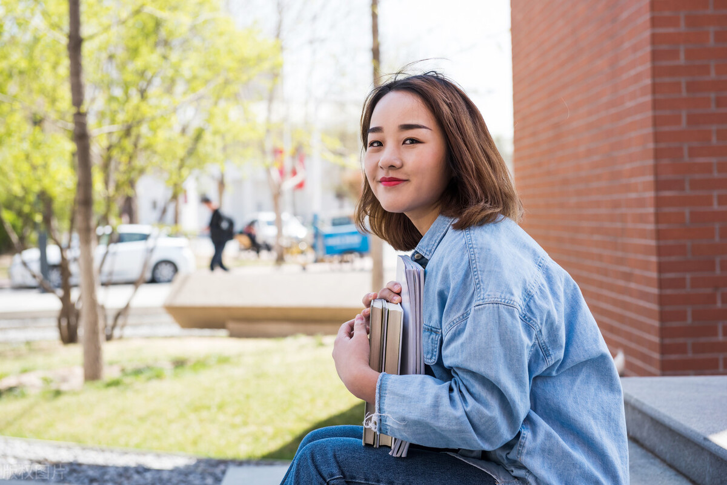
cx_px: 364
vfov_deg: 19.5
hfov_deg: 28.8
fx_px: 1414
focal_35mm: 70
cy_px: 242
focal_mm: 70
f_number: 5
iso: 250
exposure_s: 1/640
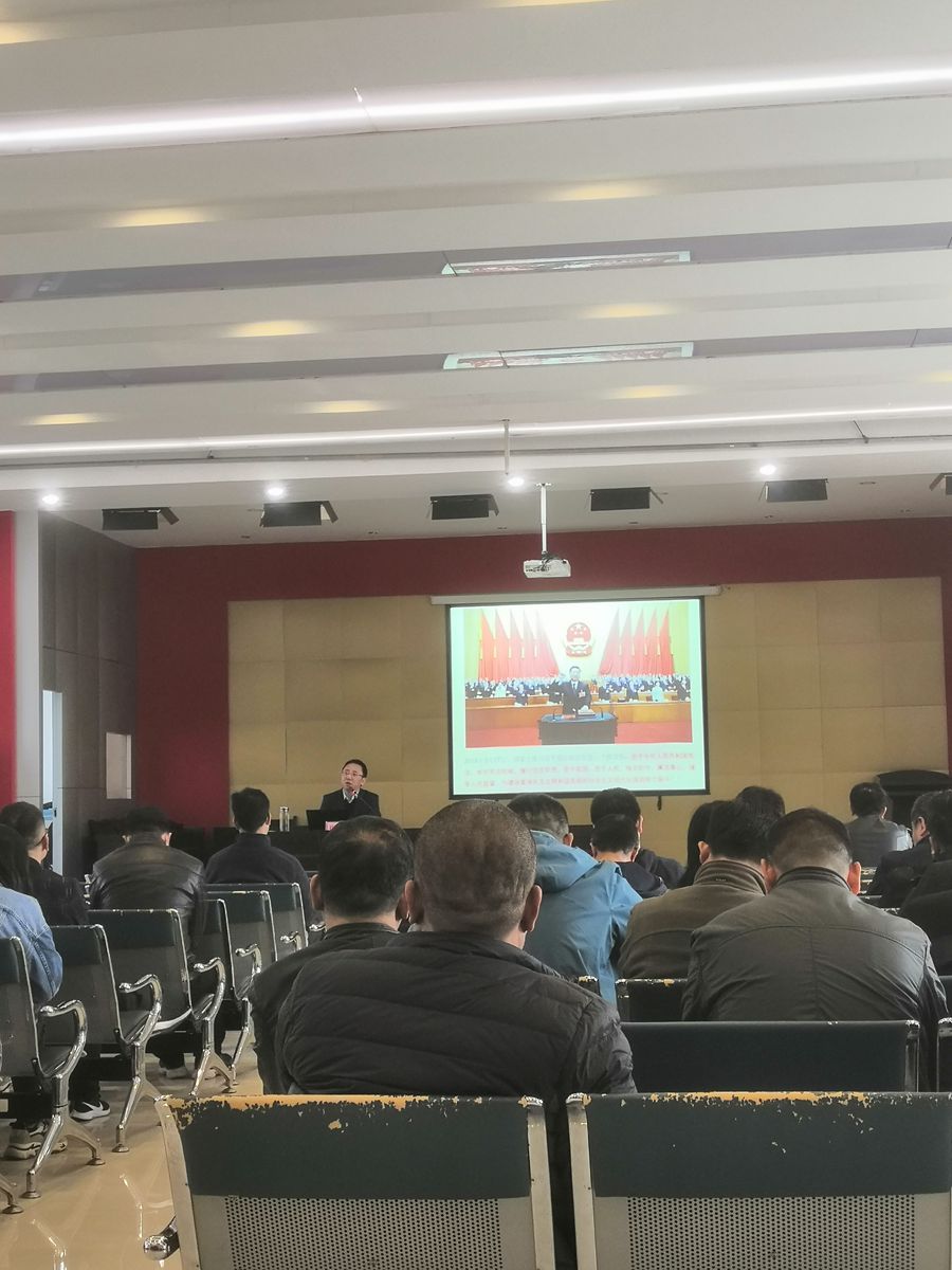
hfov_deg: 27.5
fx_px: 1943
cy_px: 635
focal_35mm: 53
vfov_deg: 36.2
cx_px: 476
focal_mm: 3.95
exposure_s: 1/50
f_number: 1.8
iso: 100
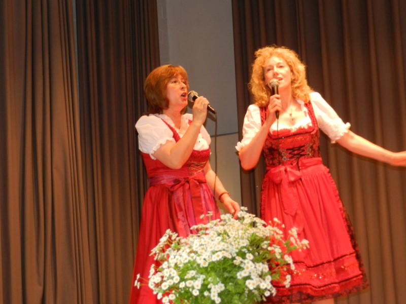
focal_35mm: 100
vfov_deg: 14.8
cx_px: 203
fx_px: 1173
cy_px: 152
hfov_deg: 19.6
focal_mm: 17.7
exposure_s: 1/20
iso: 400
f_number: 4.6
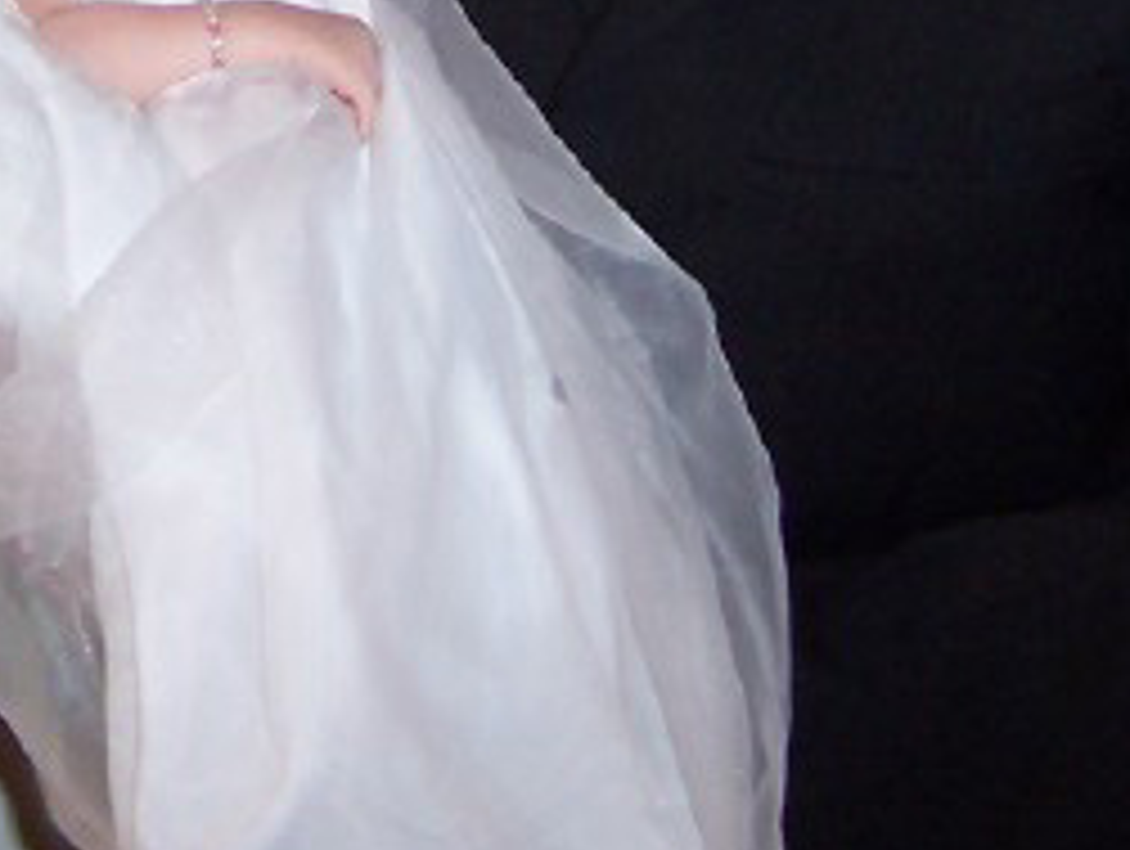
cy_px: -418
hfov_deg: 17.7
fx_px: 3596
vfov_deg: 12.8
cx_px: 203
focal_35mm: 110
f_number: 2.8
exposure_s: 1/60
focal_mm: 5.6
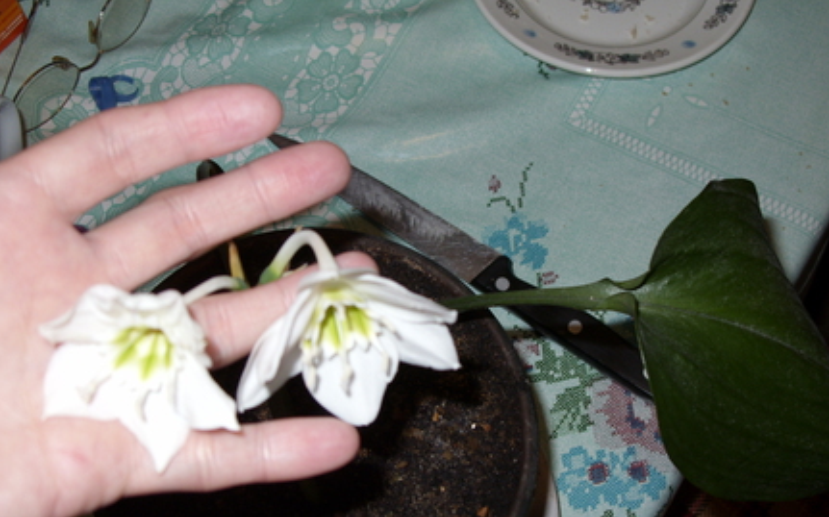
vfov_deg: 20.9
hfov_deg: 33.0
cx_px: 421
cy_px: 309
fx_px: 1400
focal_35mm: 62
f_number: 3.1
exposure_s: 1/42
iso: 50
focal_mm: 9.3
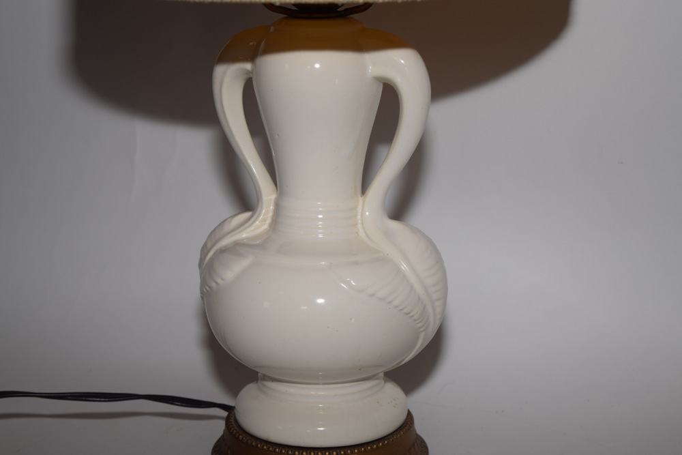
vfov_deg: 18.2
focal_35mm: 75
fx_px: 1421
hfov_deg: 27.0
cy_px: 228
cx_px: 341
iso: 140
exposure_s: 1/80
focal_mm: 50
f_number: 5.6
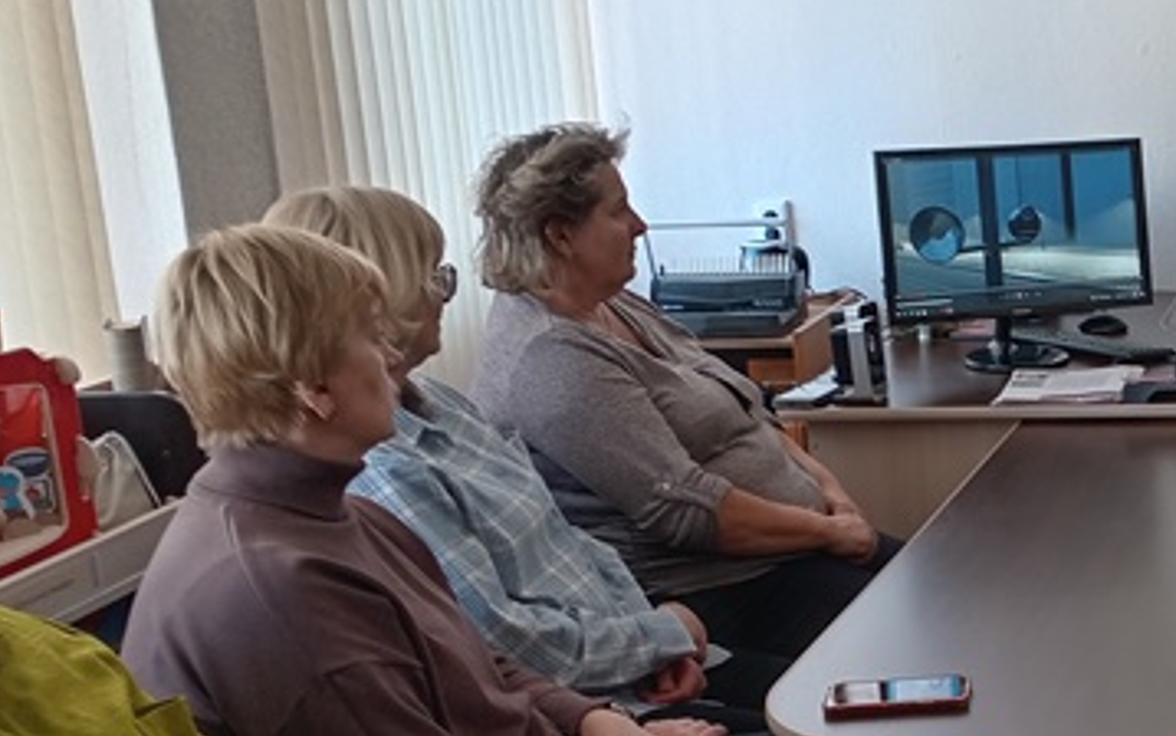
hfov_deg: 30.3
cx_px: 1110
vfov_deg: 20.3
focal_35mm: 64
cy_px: 467
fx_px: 2052
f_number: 1.8
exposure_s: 1/25
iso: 226
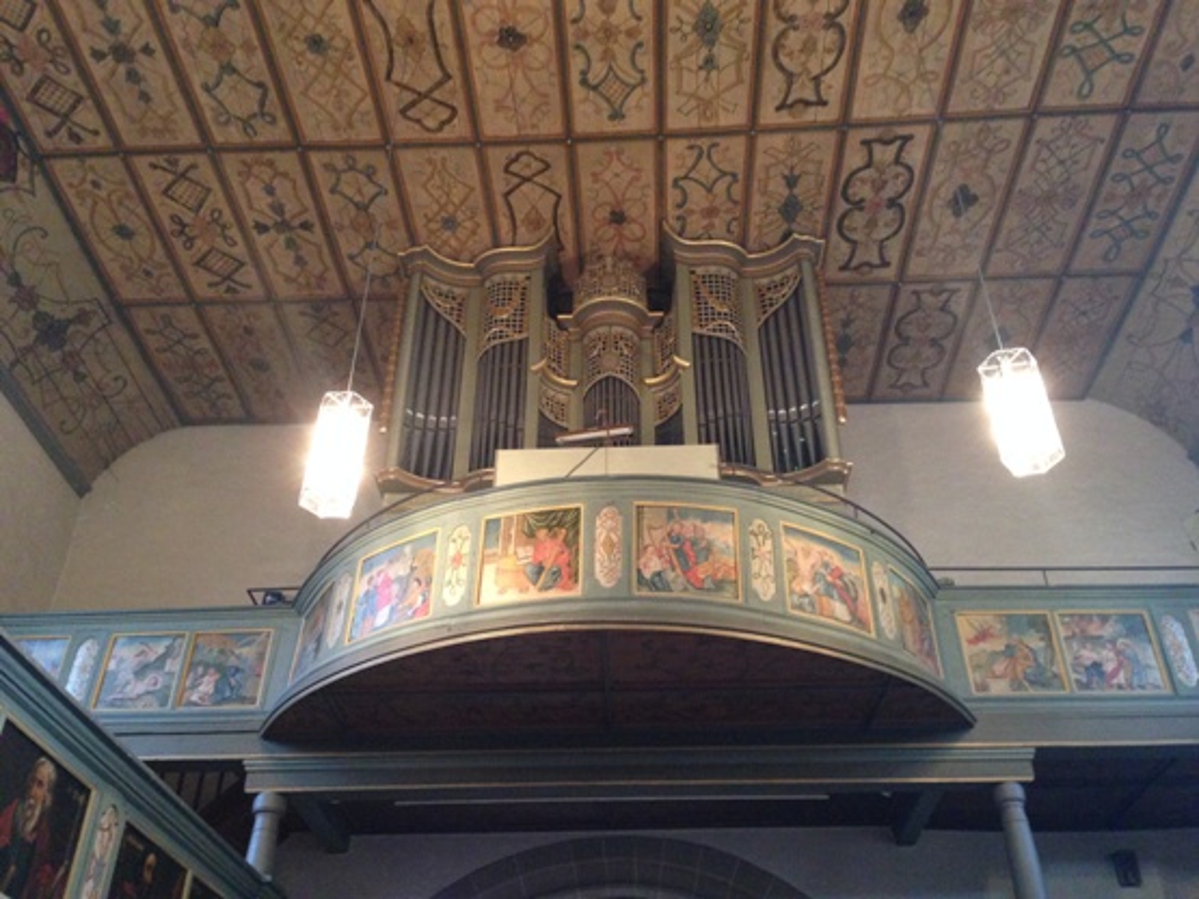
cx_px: 600
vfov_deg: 42.9
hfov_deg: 55.4
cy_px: 450
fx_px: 1143
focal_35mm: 33
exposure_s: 1/17
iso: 400
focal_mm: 4.12
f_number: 2.4
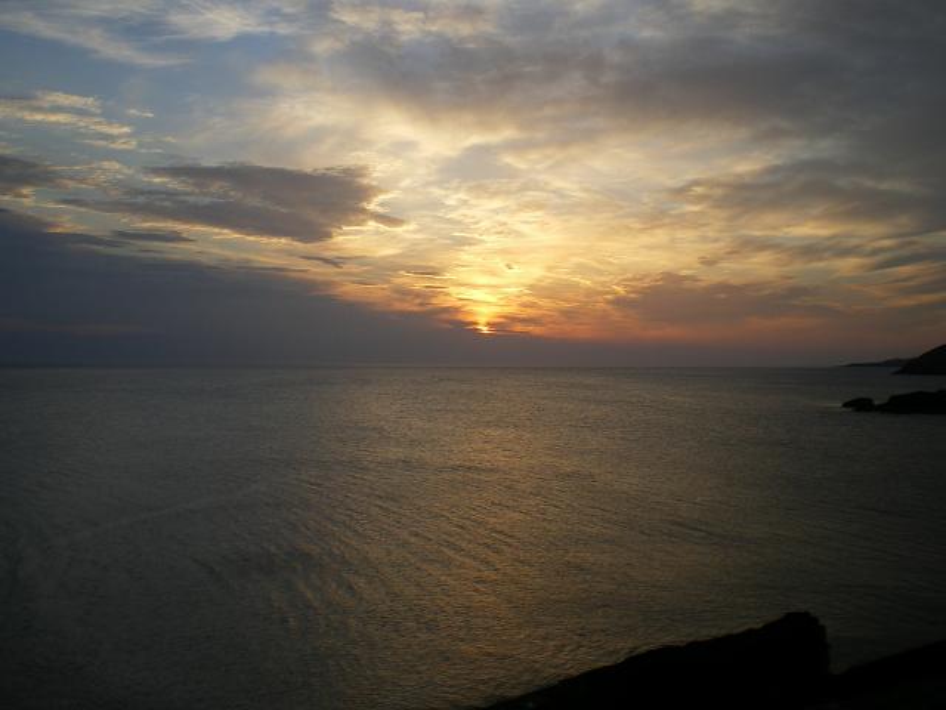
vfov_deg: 37.7
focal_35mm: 38
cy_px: 355
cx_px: 473
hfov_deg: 49.0
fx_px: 1038
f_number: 4.6
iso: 64
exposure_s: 1/200
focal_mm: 6.3
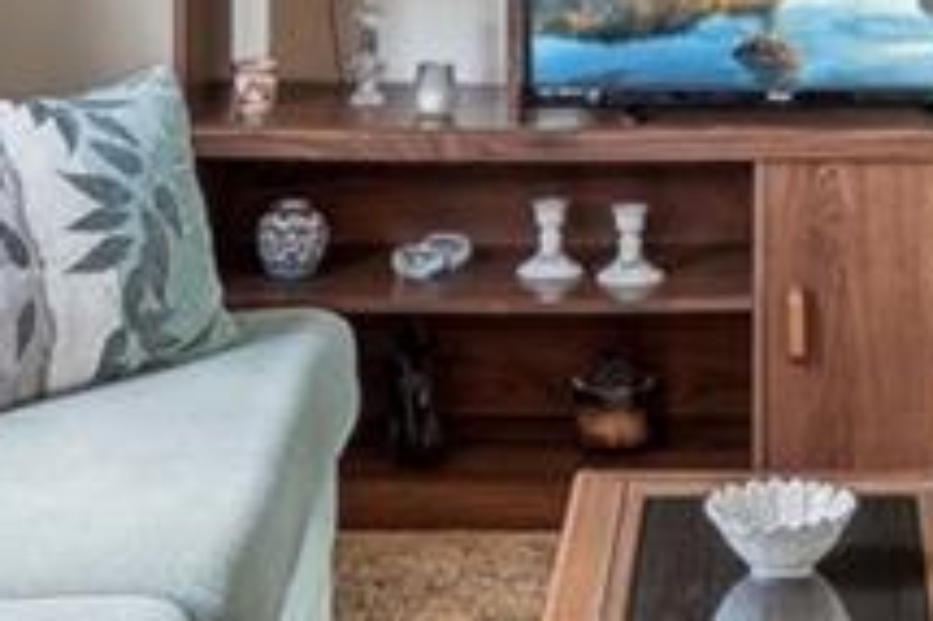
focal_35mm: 119
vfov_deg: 10.9
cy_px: -434
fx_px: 3082
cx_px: 785
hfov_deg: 17.0
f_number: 8
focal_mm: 16
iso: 400
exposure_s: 1/25
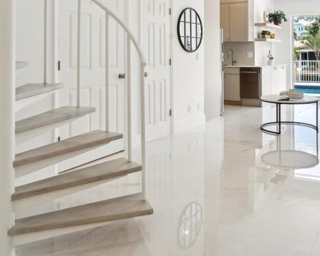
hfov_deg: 51.8
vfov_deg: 41.2
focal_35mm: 34
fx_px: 322
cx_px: 214
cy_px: 45
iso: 400
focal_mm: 16
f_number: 10
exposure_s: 1/40
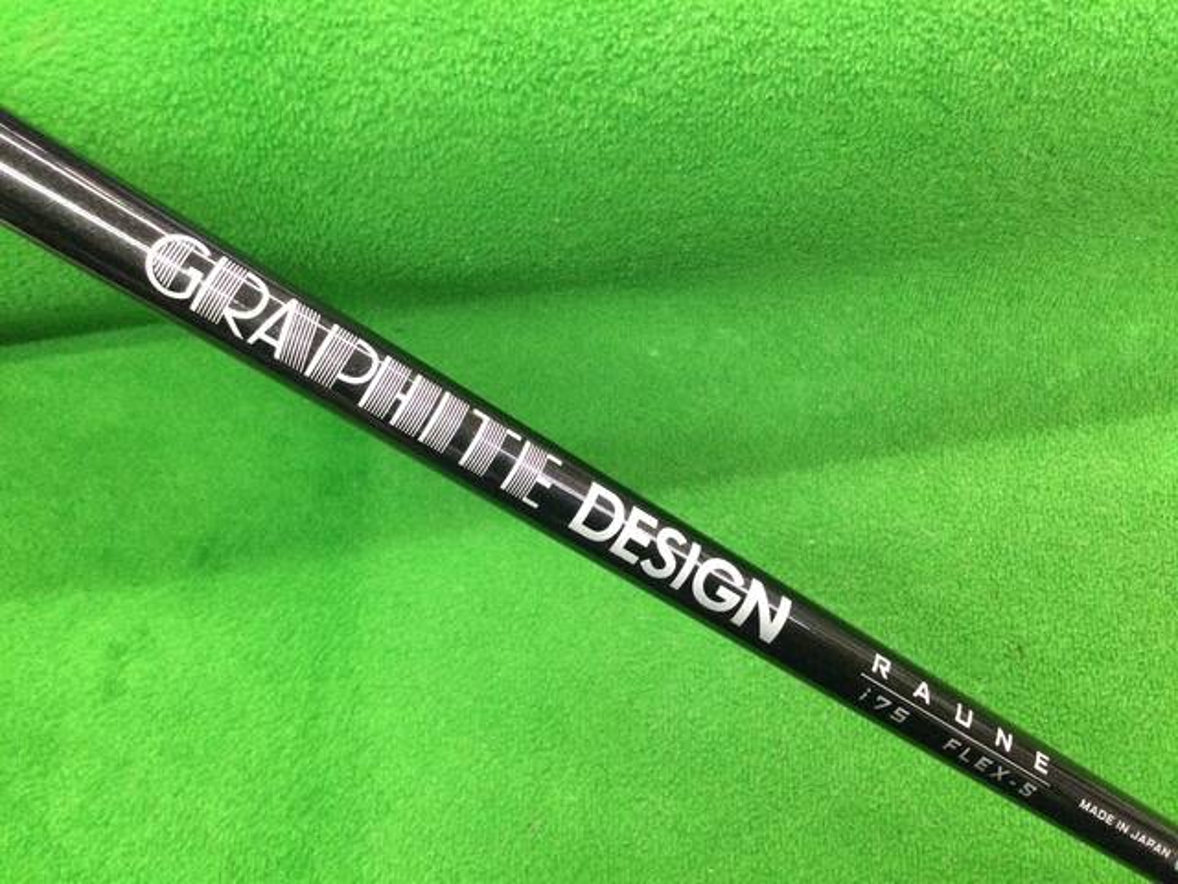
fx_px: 1055
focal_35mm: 31
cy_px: 442
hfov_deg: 58.4
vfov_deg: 45.4
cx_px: 589
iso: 200
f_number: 2.4
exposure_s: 1/30
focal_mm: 3.3
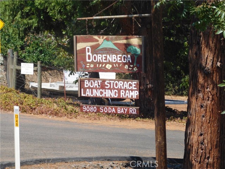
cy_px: 84
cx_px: 112
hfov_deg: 9.8
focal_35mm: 202
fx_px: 1313
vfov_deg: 7.4
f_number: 5.4
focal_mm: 35.9
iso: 125
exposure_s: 1/400
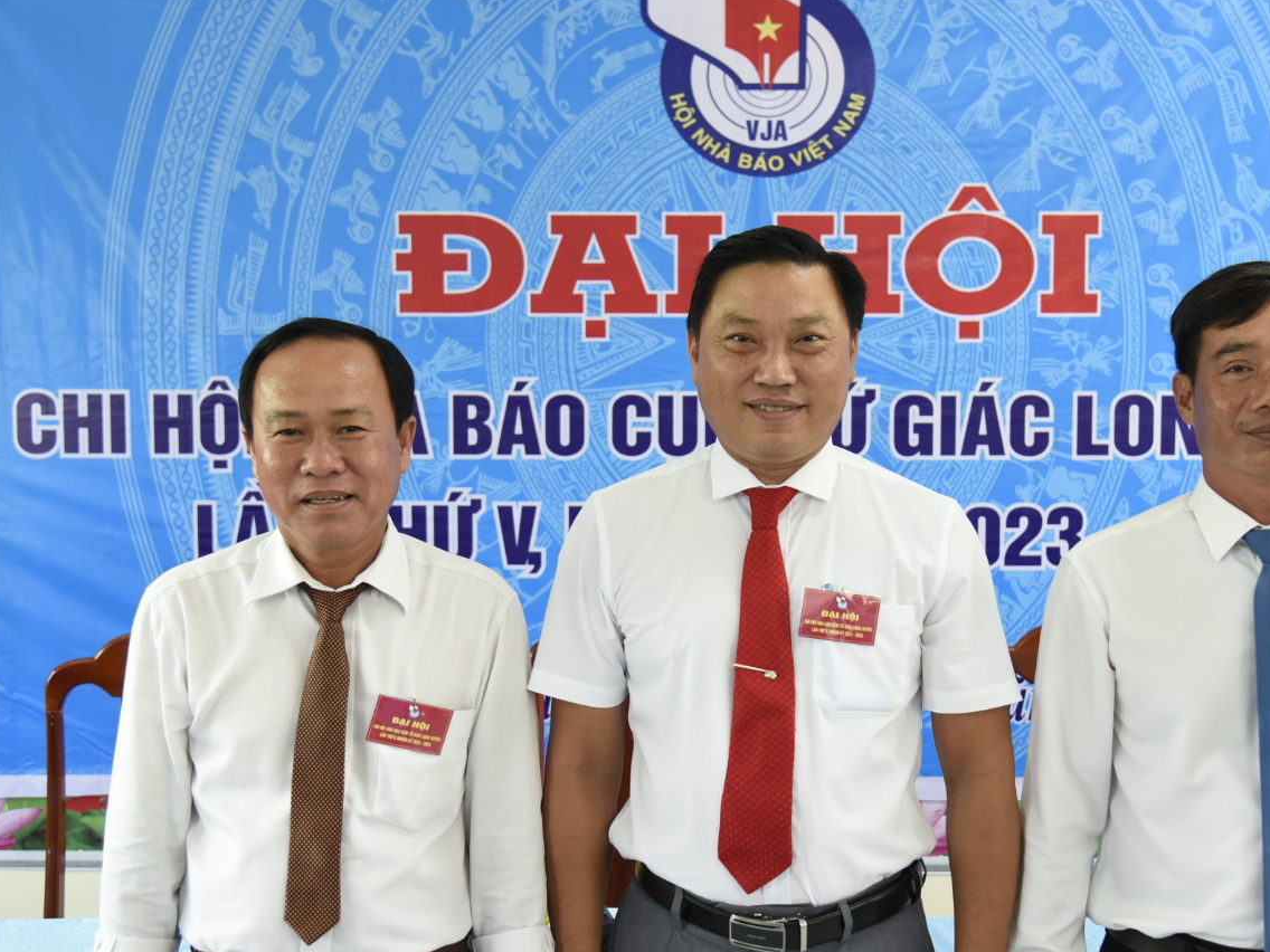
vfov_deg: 30.3
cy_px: 492
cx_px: 713
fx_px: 1761
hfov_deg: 39.6
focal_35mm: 48
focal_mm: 35
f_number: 4
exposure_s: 1/80
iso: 640
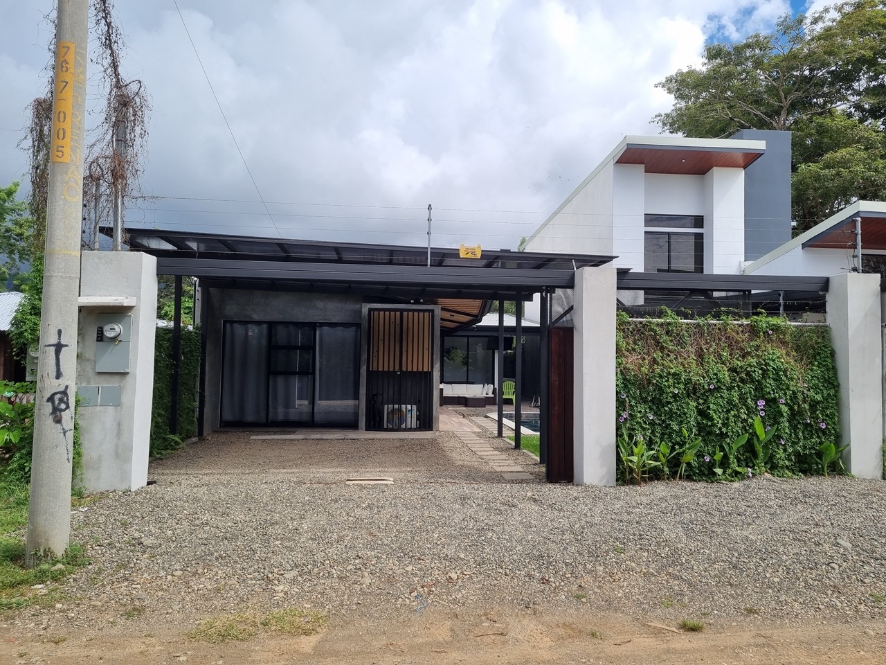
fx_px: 665
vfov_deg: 53.1
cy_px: 332
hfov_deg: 67.3
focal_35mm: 26
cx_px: 443
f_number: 1.8
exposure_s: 1/2832
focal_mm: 5.4
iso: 50
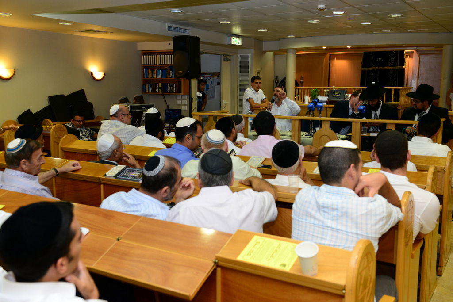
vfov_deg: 35.1
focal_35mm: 38
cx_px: 226
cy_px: 151
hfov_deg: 50.7
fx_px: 478
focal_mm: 38
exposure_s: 1/80
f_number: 5
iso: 1250
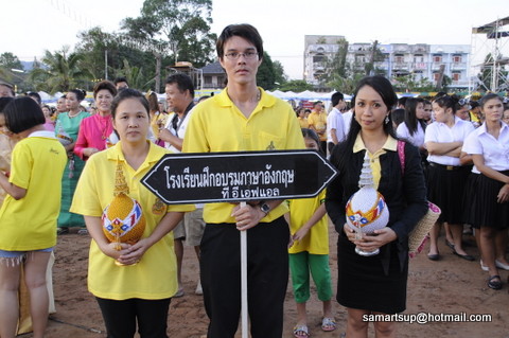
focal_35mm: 38
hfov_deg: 51.3
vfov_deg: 35.4
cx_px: 254
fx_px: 530
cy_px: 169
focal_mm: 25
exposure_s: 1/40
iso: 500
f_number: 5.6
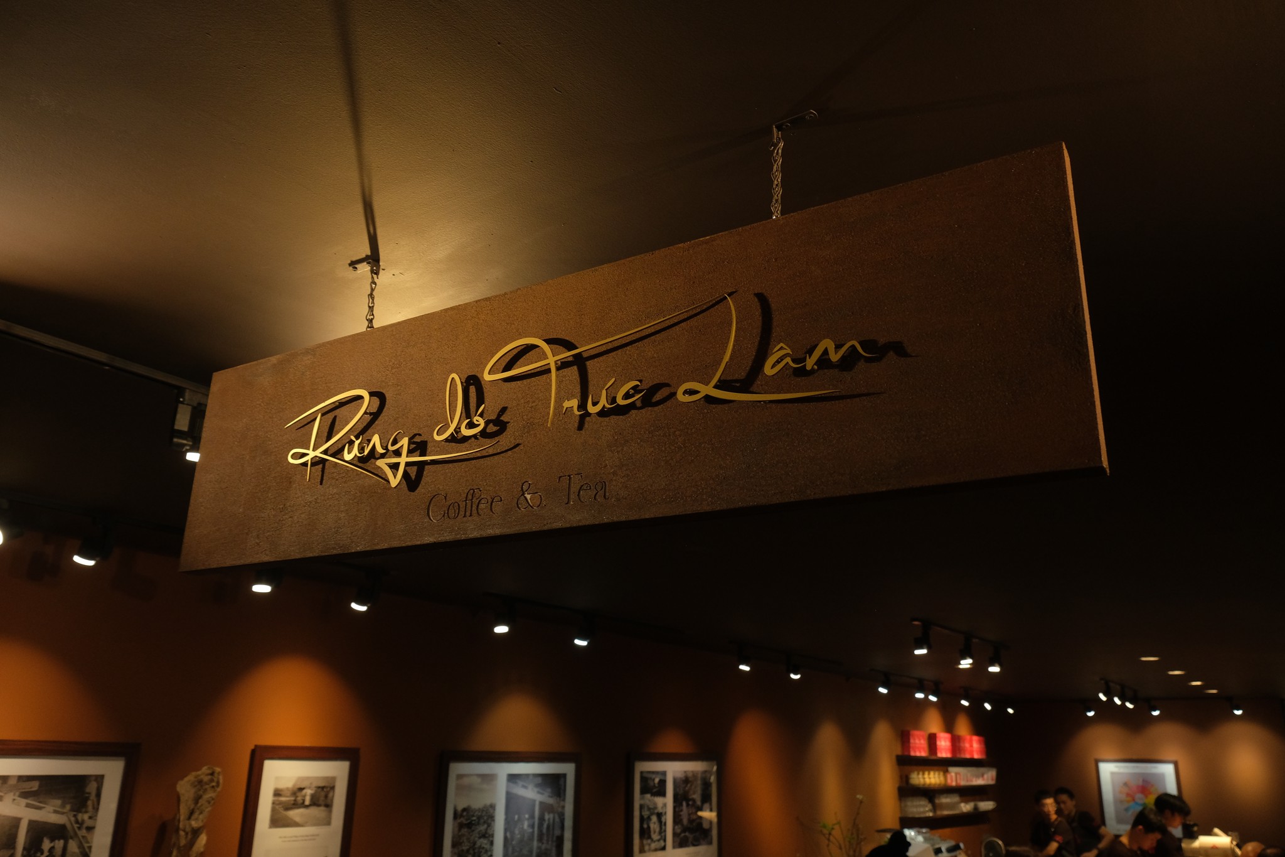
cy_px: 428
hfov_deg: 67.4
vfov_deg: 47.9
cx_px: 642
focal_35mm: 27
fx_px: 964
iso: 1000
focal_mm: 18
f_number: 5
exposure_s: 1/100
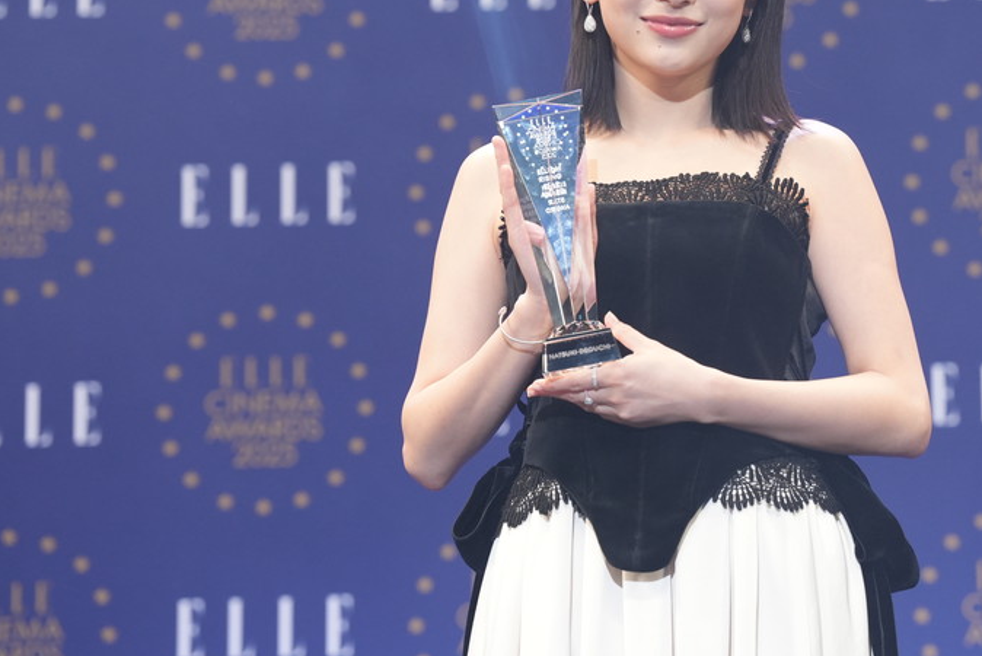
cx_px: 679
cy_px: 237
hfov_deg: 9.3
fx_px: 6031
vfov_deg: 6.2
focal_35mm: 221
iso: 1600
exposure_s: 1/200
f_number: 4
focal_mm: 149
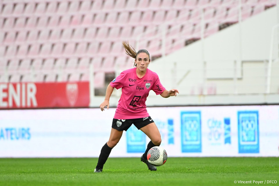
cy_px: 93
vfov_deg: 2.3
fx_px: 4649
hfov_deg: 3.4
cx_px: 140
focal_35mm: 600
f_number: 4
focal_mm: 400
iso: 2500
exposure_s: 1/1000
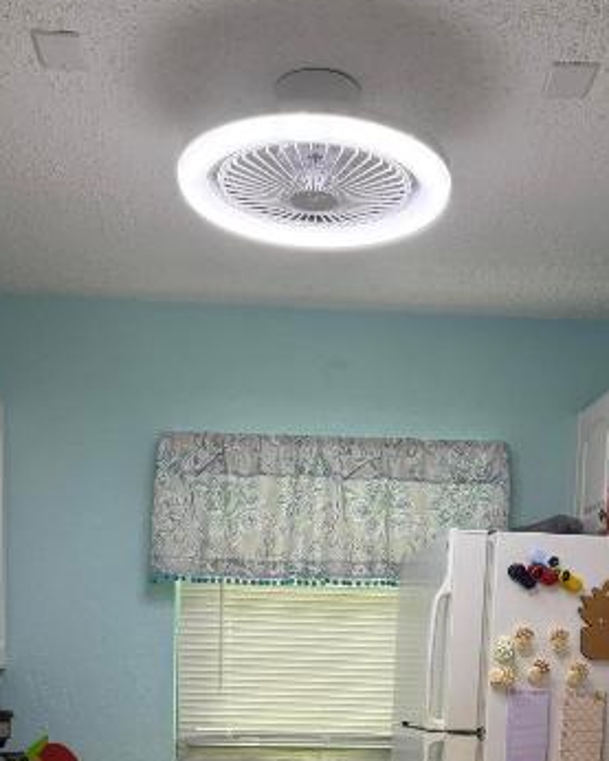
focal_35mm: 52
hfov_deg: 29.1
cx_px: 330
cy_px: 812
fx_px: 1171
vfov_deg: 32.2
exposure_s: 1/178
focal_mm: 6.76
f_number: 1.78
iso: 200
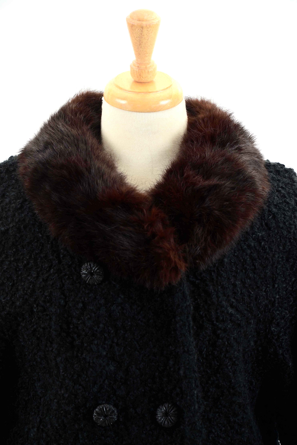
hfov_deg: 8.7
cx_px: 148
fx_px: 1961
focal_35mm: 159
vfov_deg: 13.0
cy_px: 221
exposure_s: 1/80
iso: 160
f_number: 7.1
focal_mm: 105
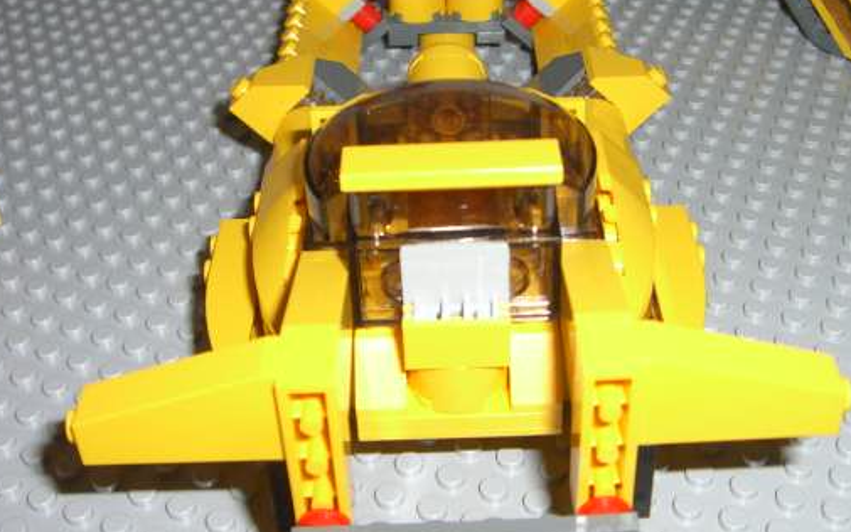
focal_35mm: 51
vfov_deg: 25.3
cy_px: 222
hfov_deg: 39.5
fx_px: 1183
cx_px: 489
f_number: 2.7
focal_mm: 6.2
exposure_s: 1/60
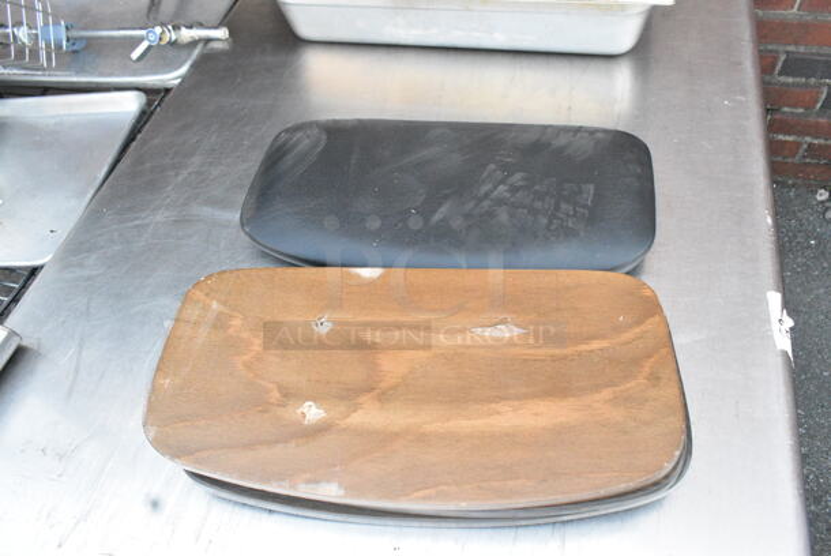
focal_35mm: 27
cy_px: 278
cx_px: 416
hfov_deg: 67.3
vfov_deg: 48.0
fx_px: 624
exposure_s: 1/400
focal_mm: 18
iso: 6400
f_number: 8
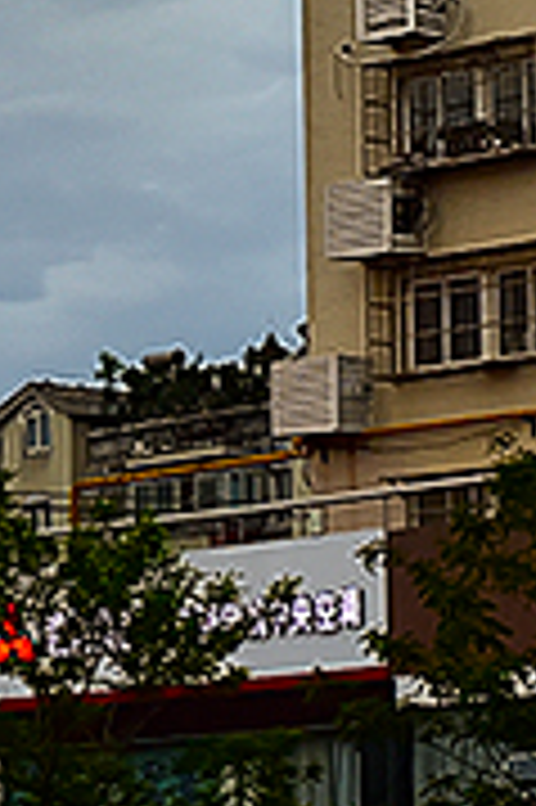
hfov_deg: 5.8
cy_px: 158
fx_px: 5258
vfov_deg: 8.7
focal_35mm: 235
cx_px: -212
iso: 400
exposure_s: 1/100
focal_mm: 35
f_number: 2.8
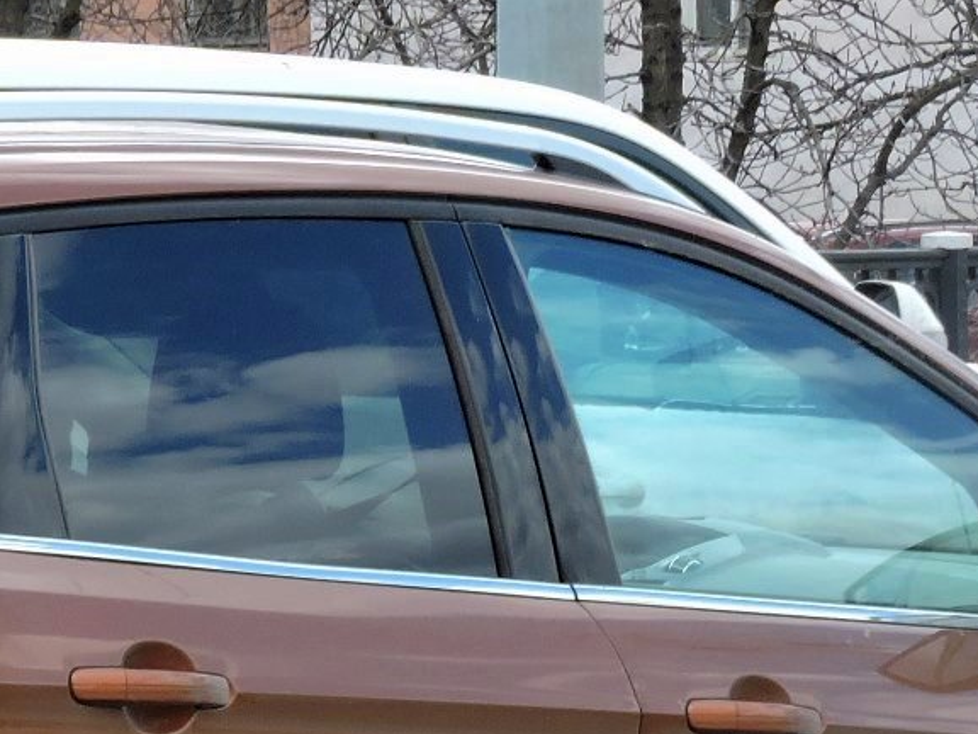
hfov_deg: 6.7
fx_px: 8335
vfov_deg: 5.0
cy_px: 659
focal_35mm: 295
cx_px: -15
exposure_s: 1/250
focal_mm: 15.2
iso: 140
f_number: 4.5
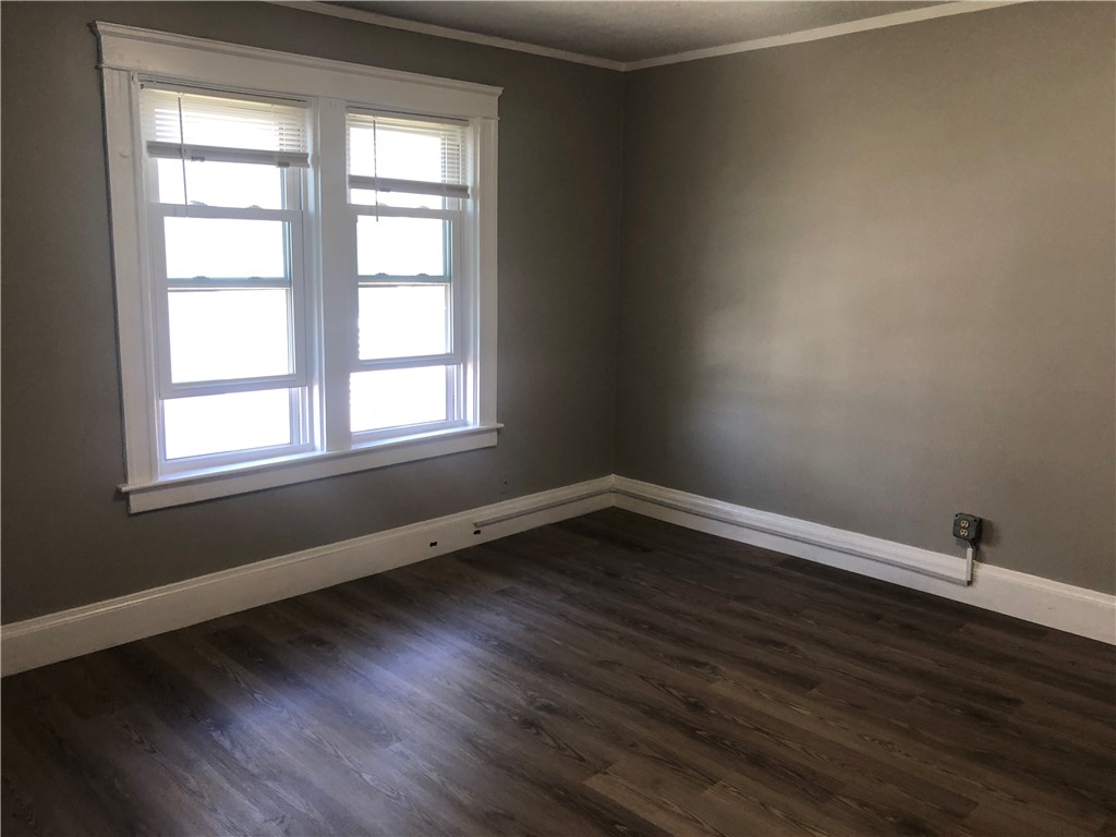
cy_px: 418
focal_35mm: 28
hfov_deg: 63.4
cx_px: 558
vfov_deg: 49.7
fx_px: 903
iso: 25
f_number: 1.8
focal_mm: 3.99
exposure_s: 1/30
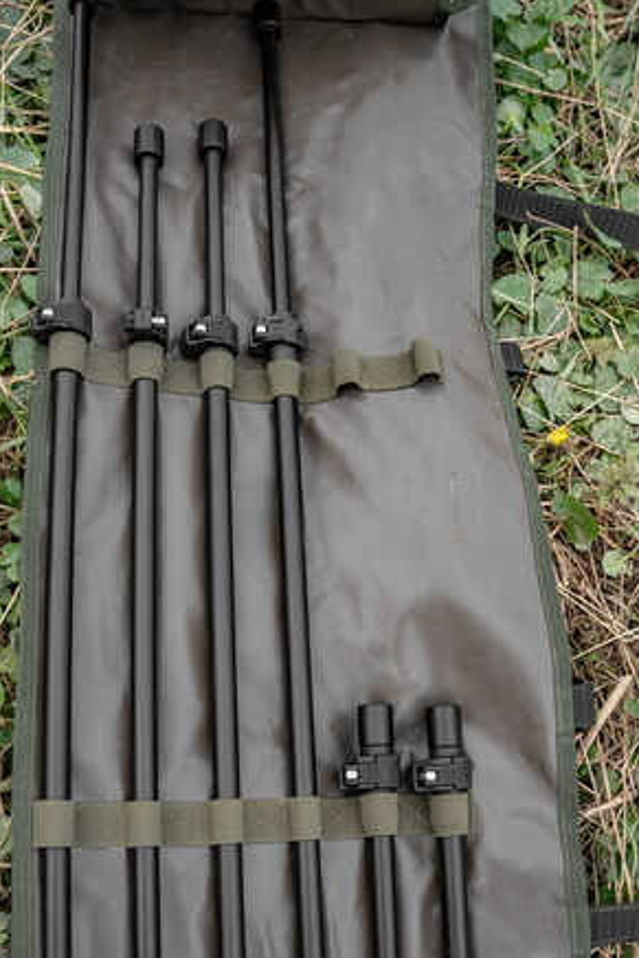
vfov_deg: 56.0
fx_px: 878
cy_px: 639
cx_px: 274
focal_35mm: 33
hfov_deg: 39.9
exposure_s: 1/100
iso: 100
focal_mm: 24
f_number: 4.5
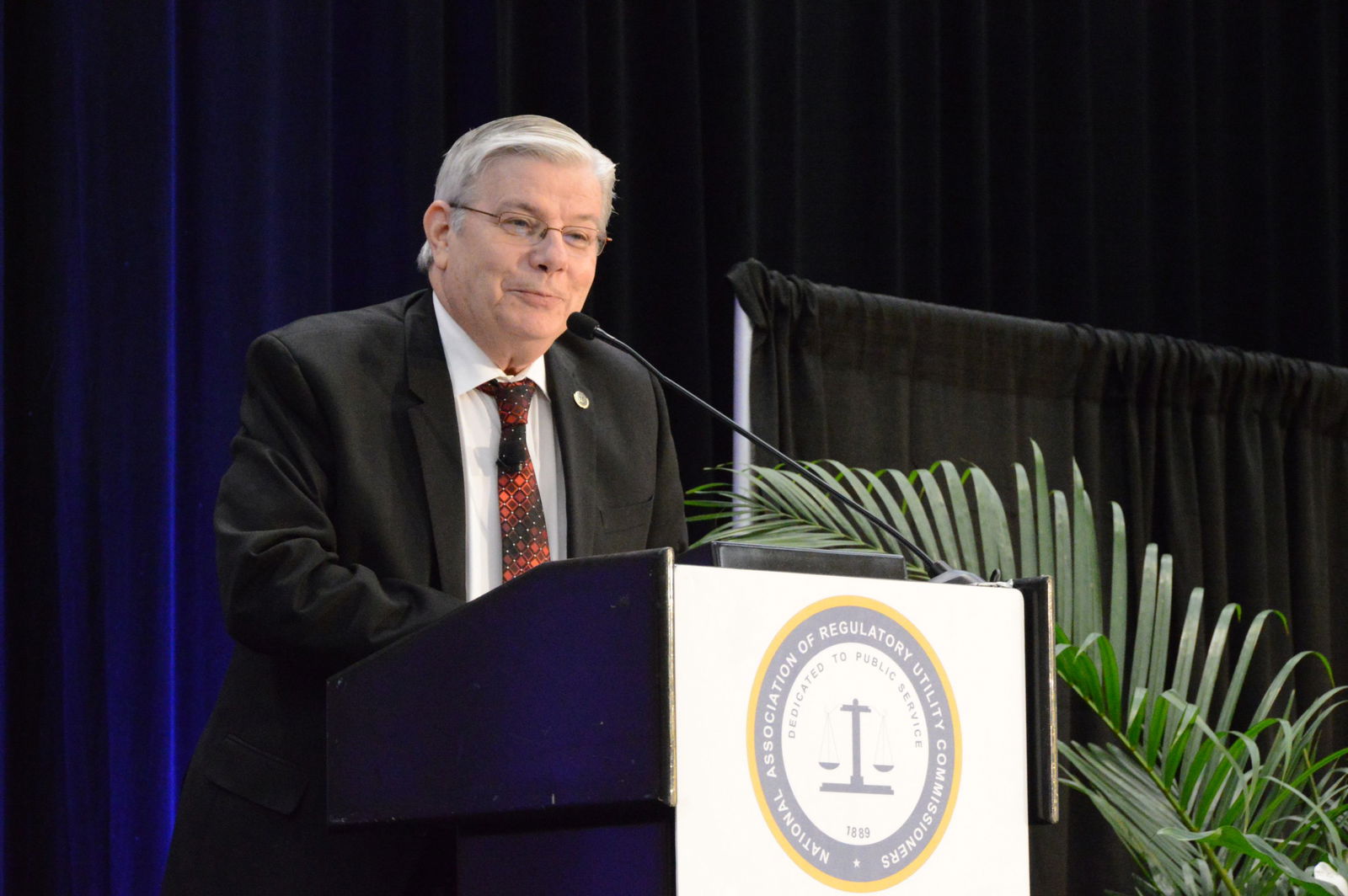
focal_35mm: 195
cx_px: 674
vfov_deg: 7.0
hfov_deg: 10.6
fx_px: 7295
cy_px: 448
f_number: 9
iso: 6400
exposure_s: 1/30
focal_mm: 130
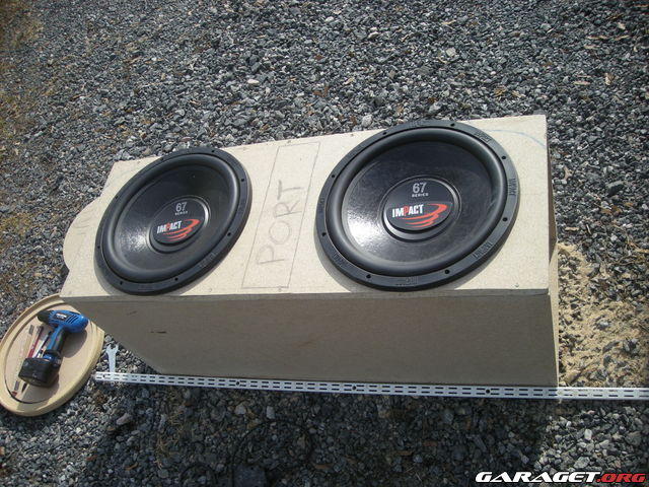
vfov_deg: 40.7
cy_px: 244
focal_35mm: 35
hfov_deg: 52.6
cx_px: 324
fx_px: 656
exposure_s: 1/188
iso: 50
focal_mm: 5.7
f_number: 5.7
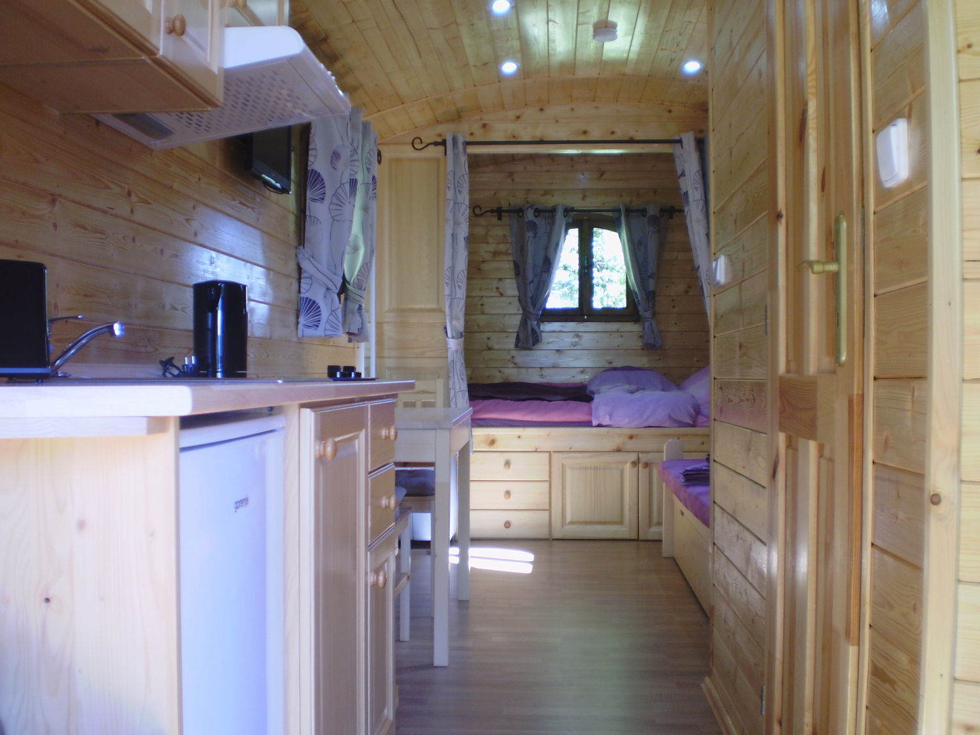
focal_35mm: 38
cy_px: 380
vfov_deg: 37.7
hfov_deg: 49.0
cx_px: 494
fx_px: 1076
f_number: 3.1
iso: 64
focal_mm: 6.3
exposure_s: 1/15
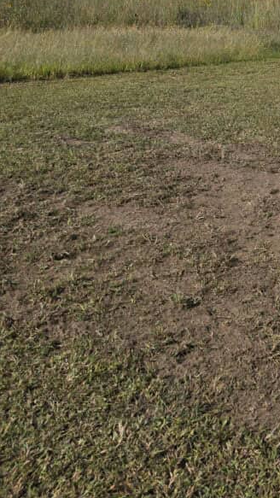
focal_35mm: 44
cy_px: 75
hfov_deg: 24.8
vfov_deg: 43.4
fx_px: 581
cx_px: 327
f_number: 1.7
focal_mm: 6.3
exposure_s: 1/843
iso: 12
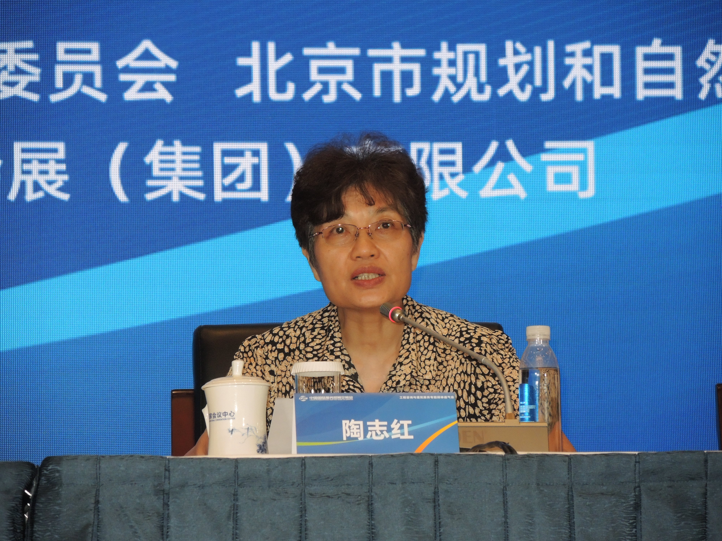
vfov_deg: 8.5
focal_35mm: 175
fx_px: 3650
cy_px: 270
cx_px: 361
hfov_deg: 11.3
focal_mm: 37.4
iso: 720
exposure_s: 1/250
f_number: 4
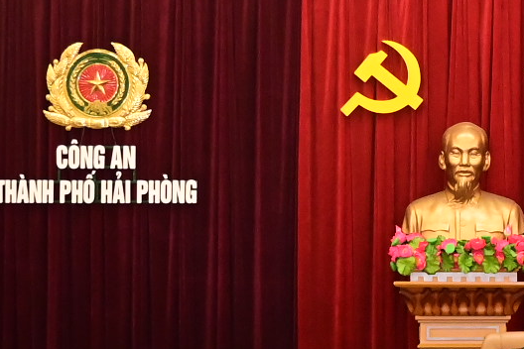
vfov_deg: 9.2
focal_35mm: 149
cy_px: 274
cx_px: 498
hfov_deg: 13.6
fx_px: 2169
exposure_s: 1/200
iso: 3200
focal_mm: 27
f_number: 5
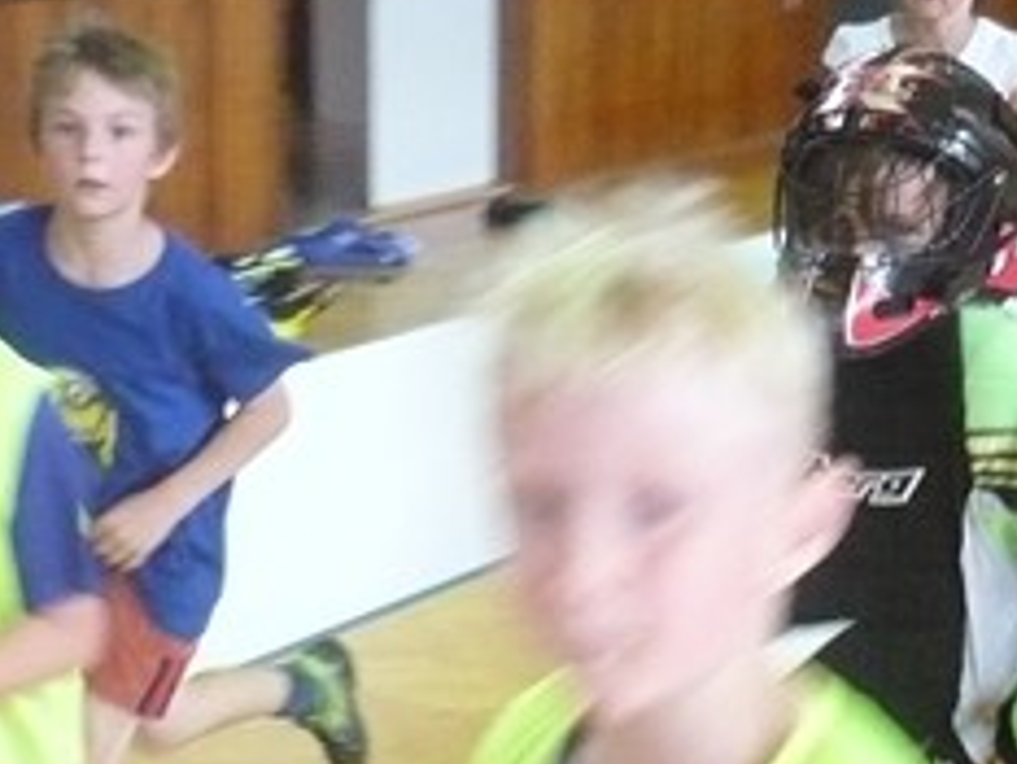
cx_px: 677
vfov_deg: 16.4
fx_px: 2646
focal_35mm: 90
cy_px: 498
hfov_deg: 21.7
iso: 800
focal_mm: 5.8
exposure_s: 1/60
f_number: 2.8
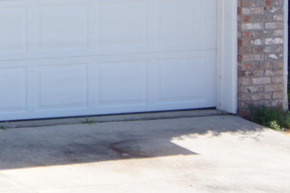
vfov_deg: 9.1
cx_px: -330
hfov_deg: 12.1
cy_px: -88
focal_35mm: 147
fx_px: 1183
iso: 100
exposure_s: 1/400
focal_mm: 21
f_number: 4
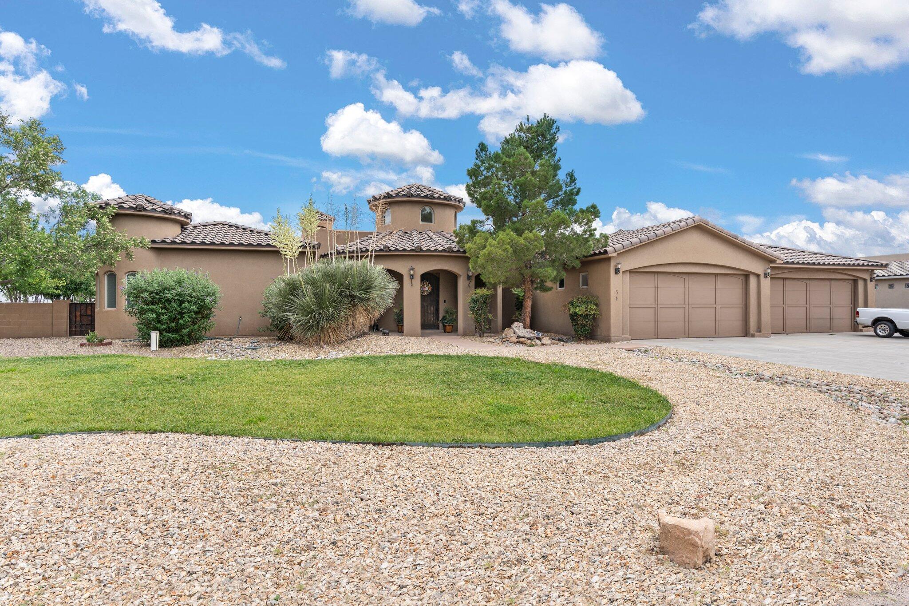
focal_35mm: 20
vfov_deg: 61.9
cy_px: 303
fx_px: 505
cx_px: 454
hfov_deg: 84.0
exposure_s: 1/250
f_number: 9
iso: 400
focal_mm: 20
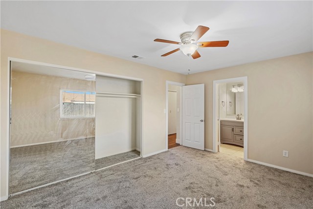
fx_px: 139
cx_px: 156
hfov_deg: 96.7
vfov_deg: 73.8
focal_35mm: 16
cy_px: 104
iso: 100
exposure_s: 8
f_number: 22
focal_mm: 16
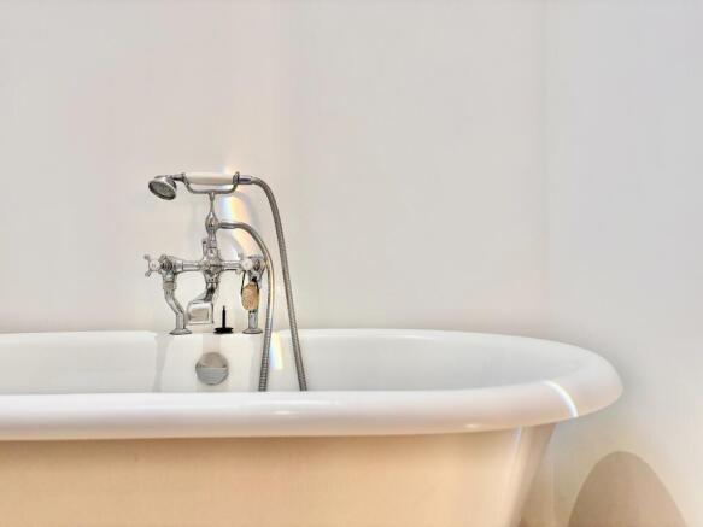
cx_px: 352
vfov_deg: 53.0
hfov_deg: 67.3
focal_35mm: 26
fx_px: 528
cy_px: 264
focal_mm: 5.96
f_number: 1.6
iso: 125
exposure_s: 1/99
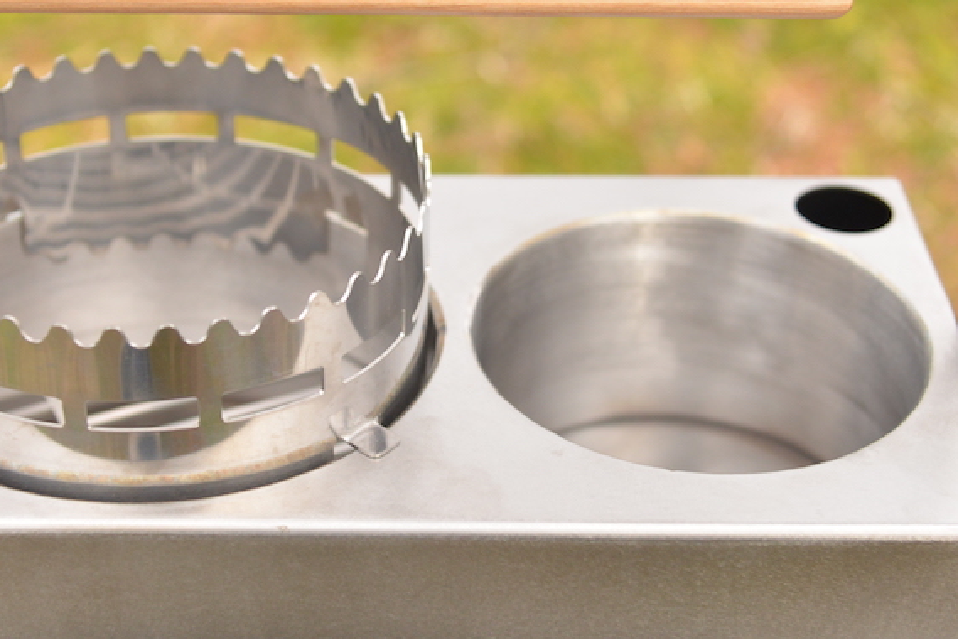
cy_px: 354
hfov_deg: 25.0
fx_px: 2156
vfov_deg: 16.9
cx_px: 400
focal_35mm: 81
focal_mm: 46
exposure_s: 1/1250
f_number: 4
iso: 1250
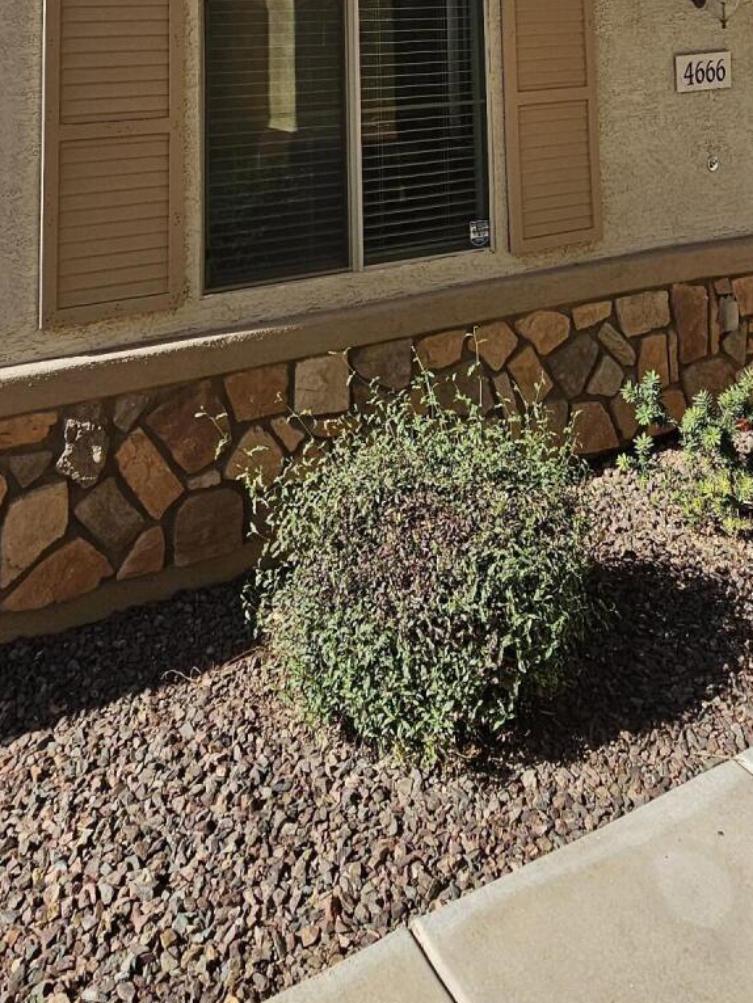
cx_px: 450
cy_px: -89
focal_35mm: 34
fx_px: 986
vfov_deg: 42.8
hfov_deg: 41.6
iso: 50
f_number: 2.2
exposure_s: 1/1584
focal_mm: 2.2
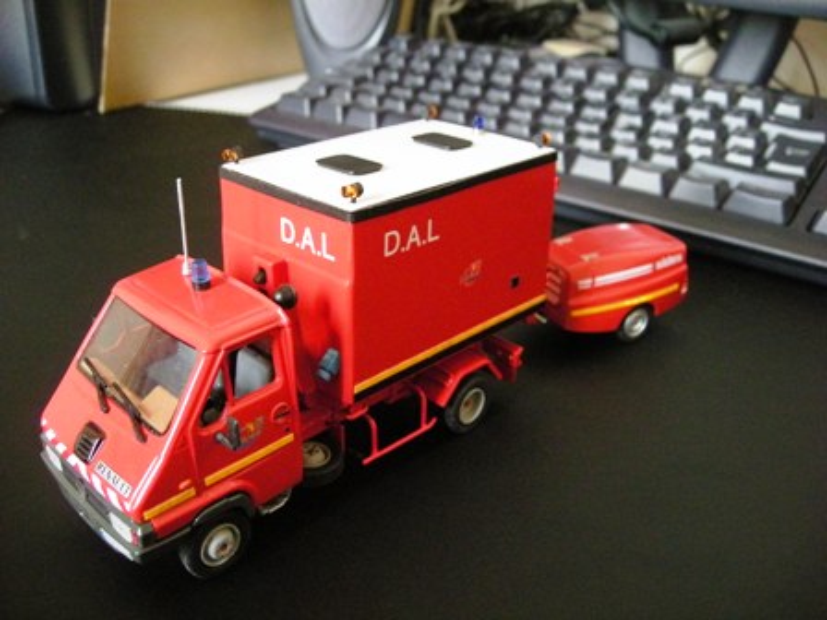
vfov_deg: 40.7
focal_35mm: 35
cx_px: 414
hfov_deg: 52.6
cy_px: 310
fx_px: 836
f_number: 2.8
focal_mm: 5.7
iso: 400
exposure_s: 1/44.2
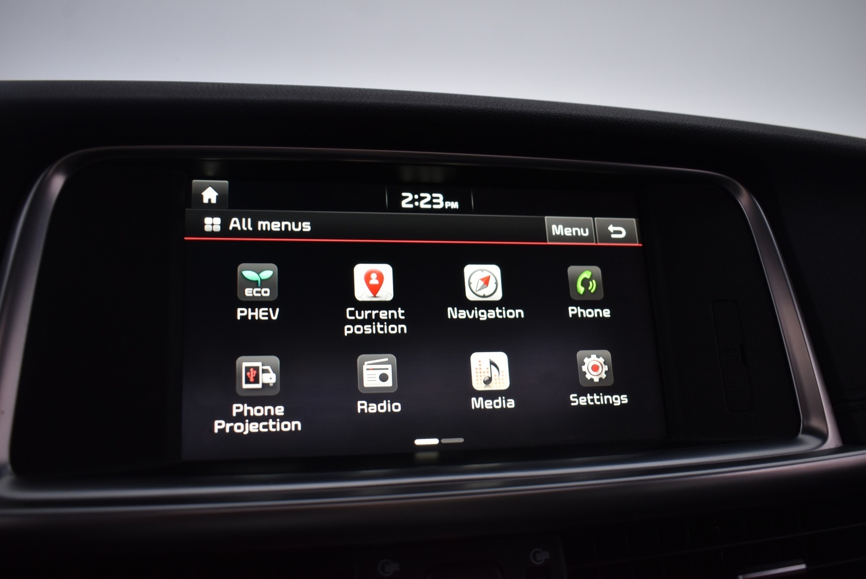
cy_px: 290
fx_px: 794
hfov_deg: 57.2
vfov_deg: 40.0
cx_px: 433
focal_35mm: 33
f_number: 3.8
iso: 560
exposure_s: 1/30
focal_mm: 22
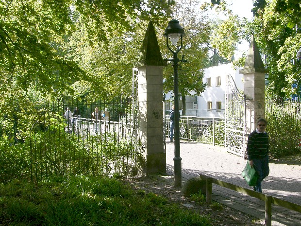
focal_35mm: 35
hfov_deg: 52.6
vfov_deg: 40.7
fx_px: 304
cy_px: 113
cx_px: 150
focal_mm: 8.9
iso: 50
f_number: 5.6
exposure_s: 1/64.9
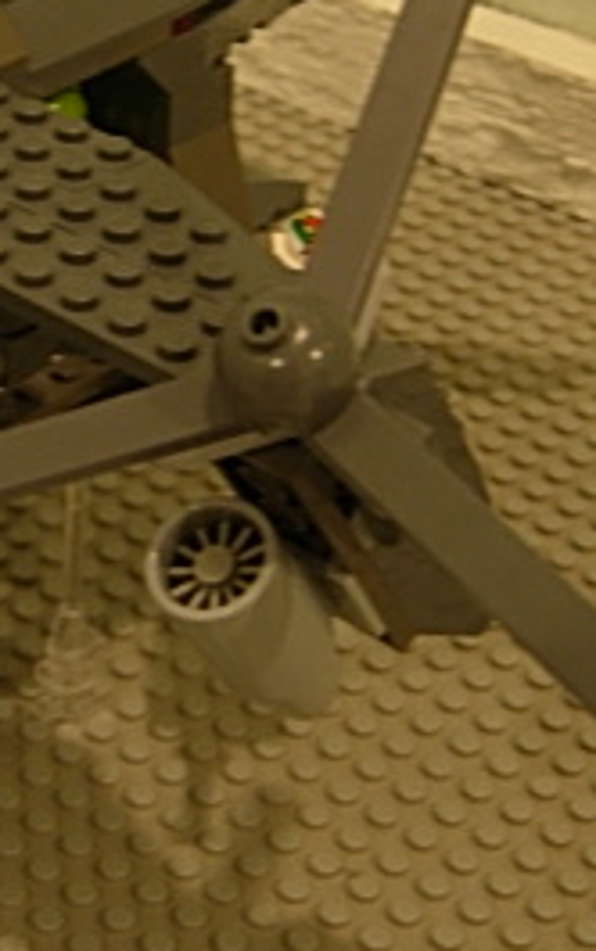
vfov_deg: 22.4
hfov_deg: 13.8
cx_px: -108
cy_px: 305
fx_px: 2387
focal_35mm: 92
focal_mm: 7.5
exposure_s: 1/4
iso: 79
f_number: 2.7
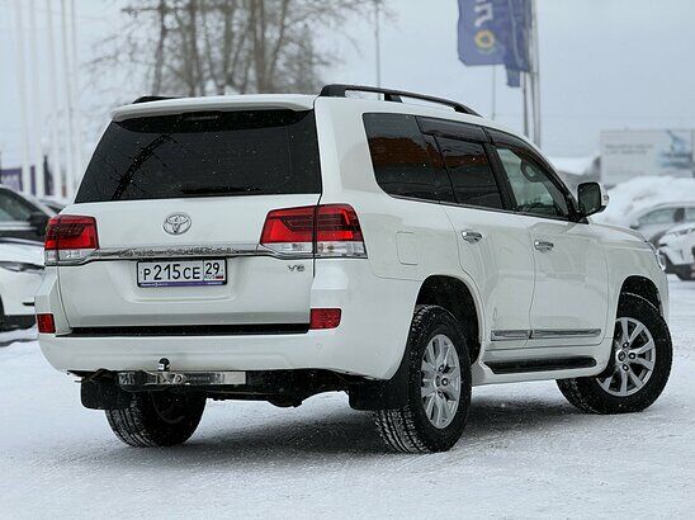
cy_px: 260
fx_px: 2407
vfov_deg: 12.3
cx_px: 348
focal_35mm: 120
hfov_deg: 16.4
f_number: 2.8
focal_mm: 15.66
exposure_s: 1/1130
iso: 50
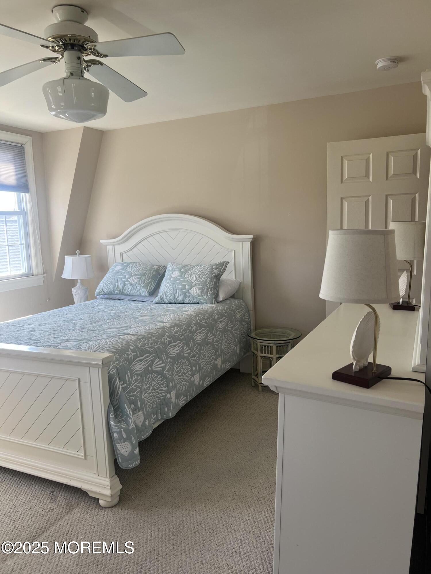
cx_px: 216
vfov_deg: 67.3
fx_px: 432
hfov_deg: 53.1
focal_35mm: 26
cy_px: 287
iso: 40
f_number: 1.5
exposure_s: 1/121
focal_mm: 5.7
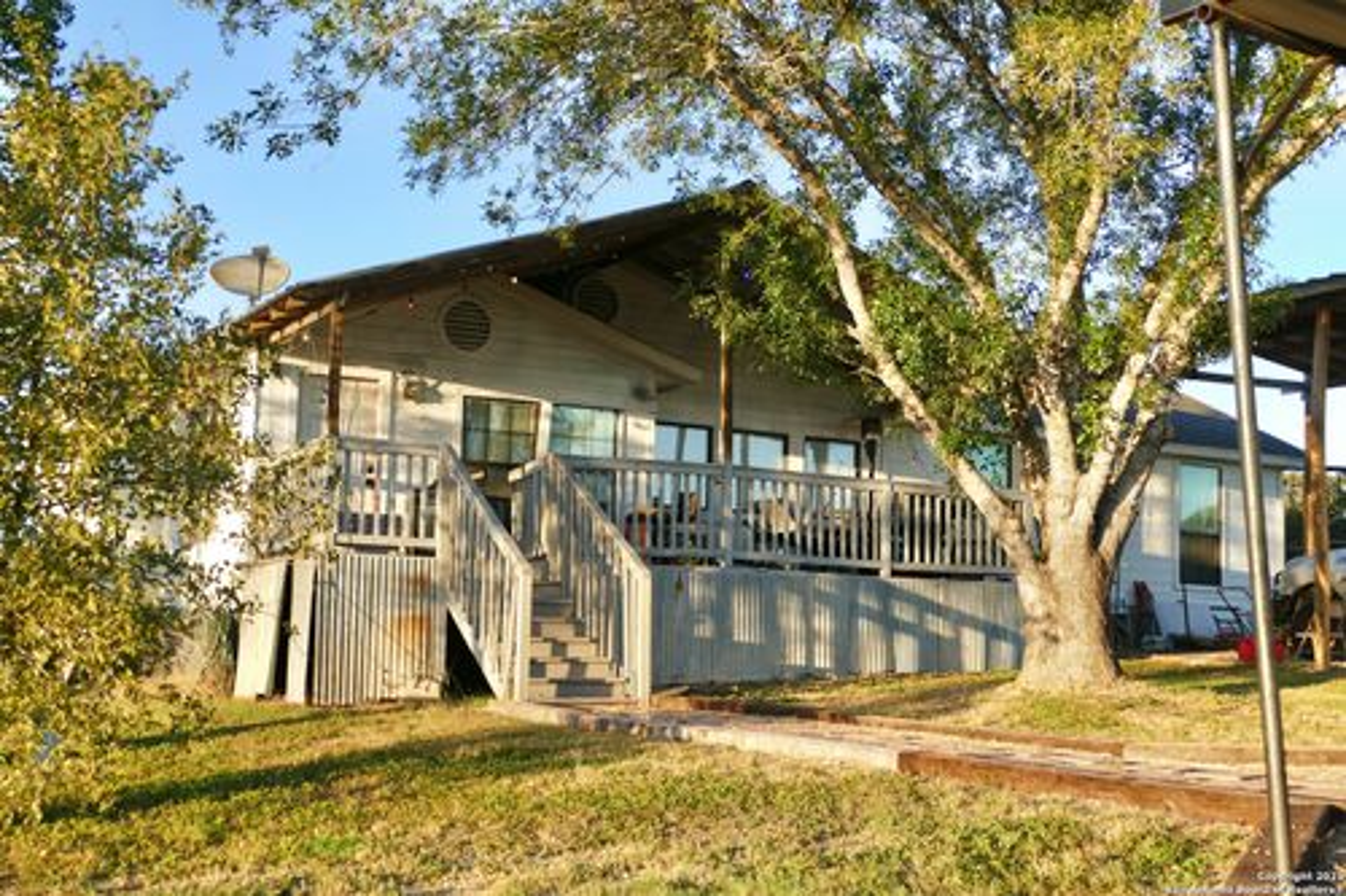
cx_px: 673
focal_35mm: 44
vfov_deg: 30.5
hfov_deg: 44.5
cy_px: 448
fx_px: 1644
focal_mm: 16
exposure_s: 1/250
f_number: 3.2
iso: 125
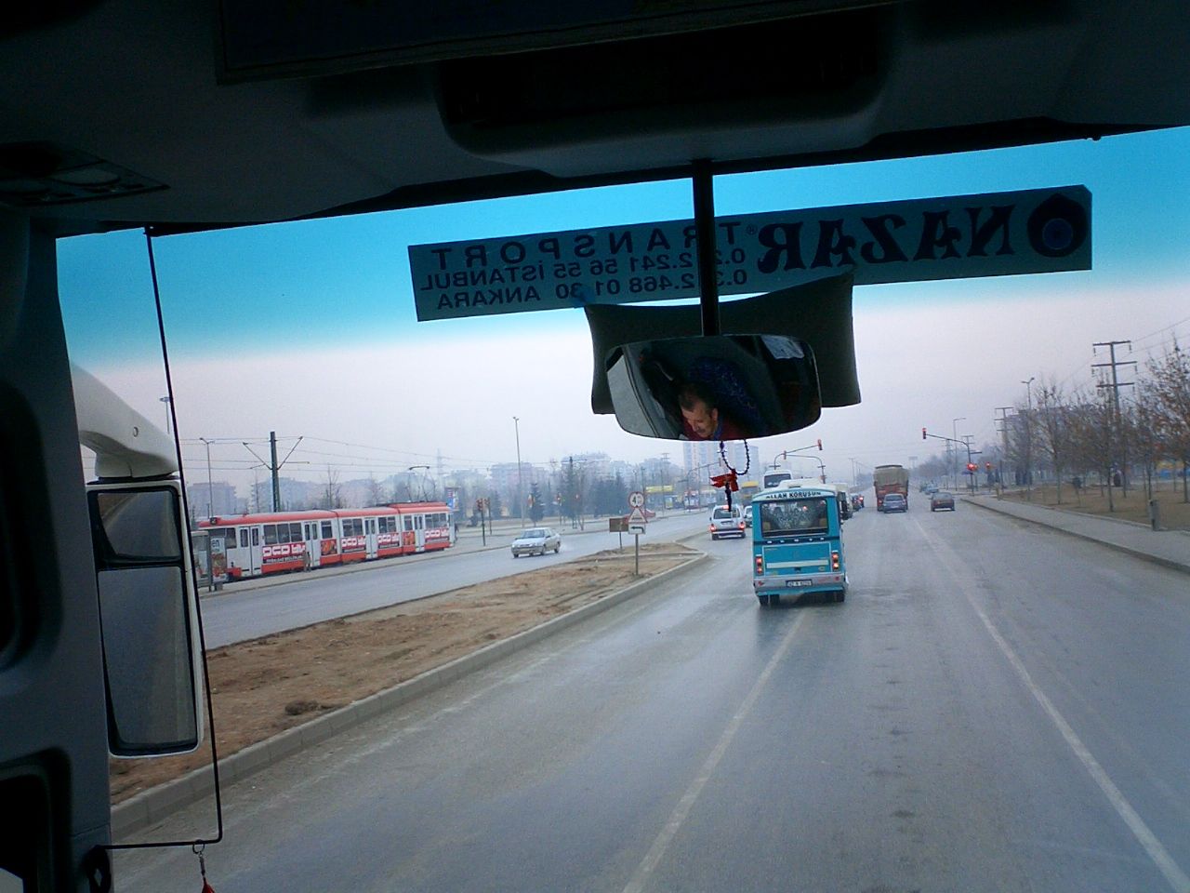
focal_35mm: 37
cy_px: 446
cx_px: 595
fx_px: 1272
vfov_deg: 38.7
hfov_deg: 50.1
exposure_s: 1/250
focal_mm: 5.6
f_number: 3.5
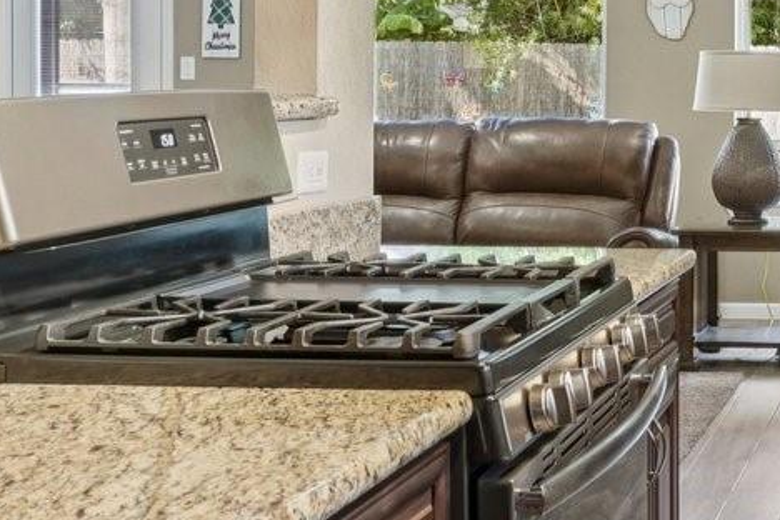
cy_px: 111
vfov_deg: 19.3
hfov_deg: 25.9
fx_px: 1517
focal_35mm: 70
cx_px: 927
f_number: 8
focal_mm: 16
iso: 400
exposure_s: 1/20
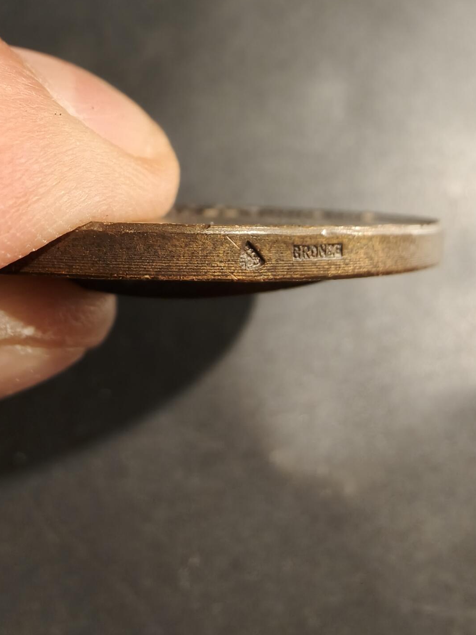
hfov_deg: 47.8
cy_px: 296
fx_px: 532
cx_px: 297
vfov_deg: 61.6
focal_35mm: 29
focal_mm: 2.32
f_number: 2
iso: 200
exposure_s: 1/70.9
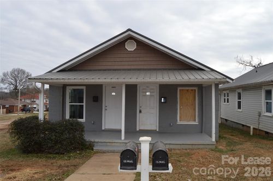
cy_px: 90
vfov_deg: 47.8
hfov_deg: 67.4
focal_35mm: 27
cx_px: 136
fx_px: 204
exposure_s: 1/200
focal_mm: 18
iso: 100
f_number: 8
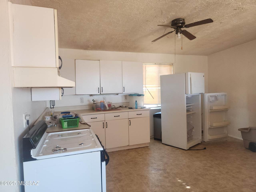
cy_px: 96
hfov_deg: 73.9
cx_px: 128
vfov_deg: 58.9
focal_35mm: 23
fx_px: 170
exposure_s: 1/60
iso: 80
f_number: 1.8
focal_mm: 5.4
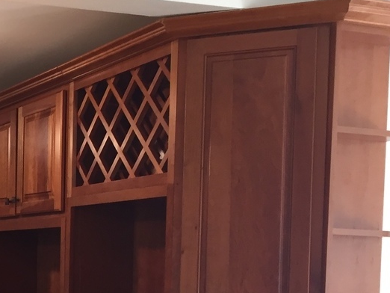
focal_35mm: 80
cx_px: -88
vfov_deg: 18.1
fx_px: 902
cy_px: 274
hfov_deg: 22.4
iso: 32
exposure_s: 1/30
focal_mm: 4.15
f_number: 2.2
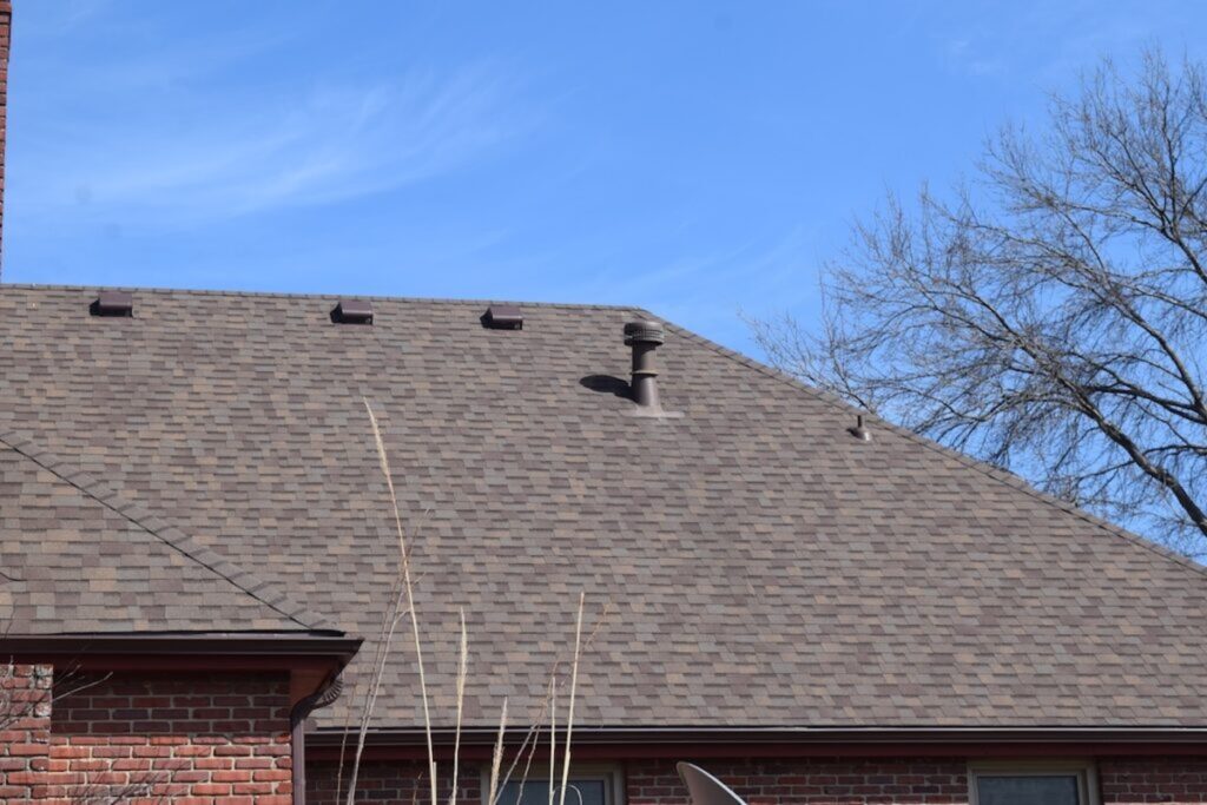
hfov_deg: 26.0
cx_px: 604
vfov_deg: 17.5
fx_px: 2615
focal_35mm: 78
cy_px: 402
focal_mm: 52
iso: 200
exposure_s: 1/400
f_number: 10
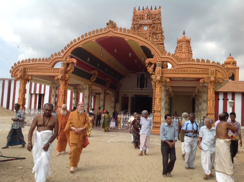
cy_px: 91
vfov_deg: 40.6
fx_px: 246
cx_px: 122
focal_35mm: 35
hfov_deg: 52.7
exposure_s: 1/1439
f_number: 2.4
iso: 50
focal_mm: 4.28
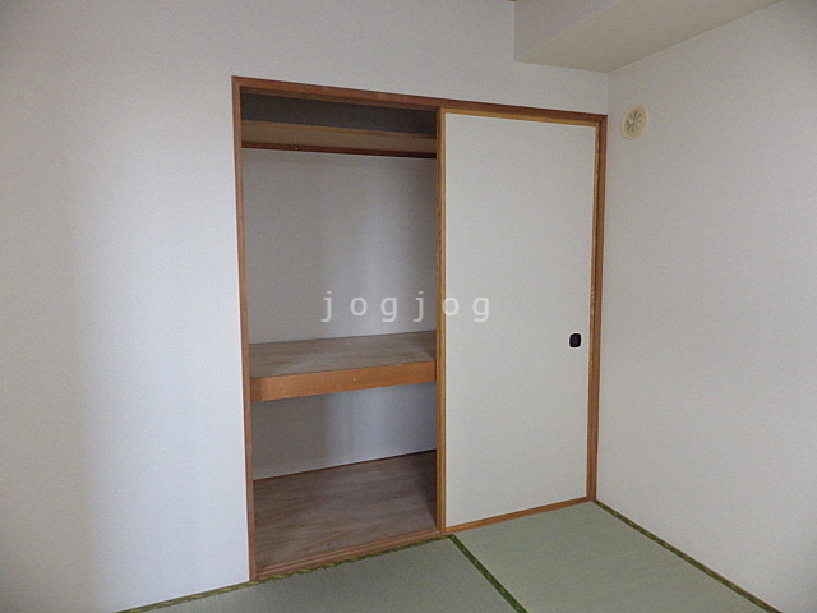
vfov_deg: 61.1
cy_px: 306
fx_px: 519
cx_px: 408
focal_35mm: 22
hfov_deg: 76.4
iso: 250
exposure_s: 1/45
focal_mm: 4
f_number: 3.1
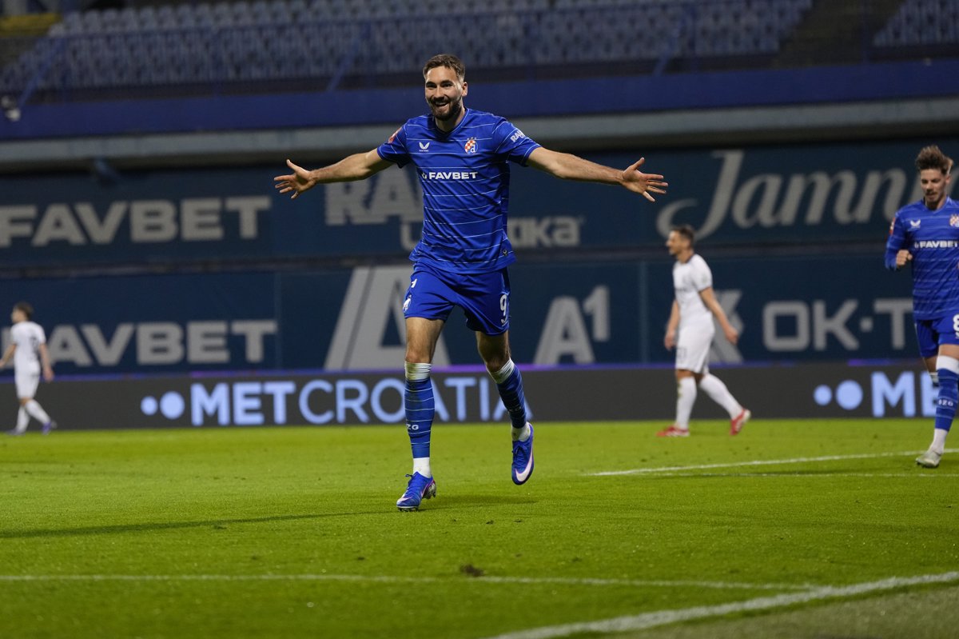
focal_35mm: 135
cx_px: 480
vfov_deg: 10.2
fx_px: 3595
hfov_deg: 15.2
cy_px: 320
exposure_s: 1/1250
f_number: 2.8
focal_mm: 135
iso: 3200
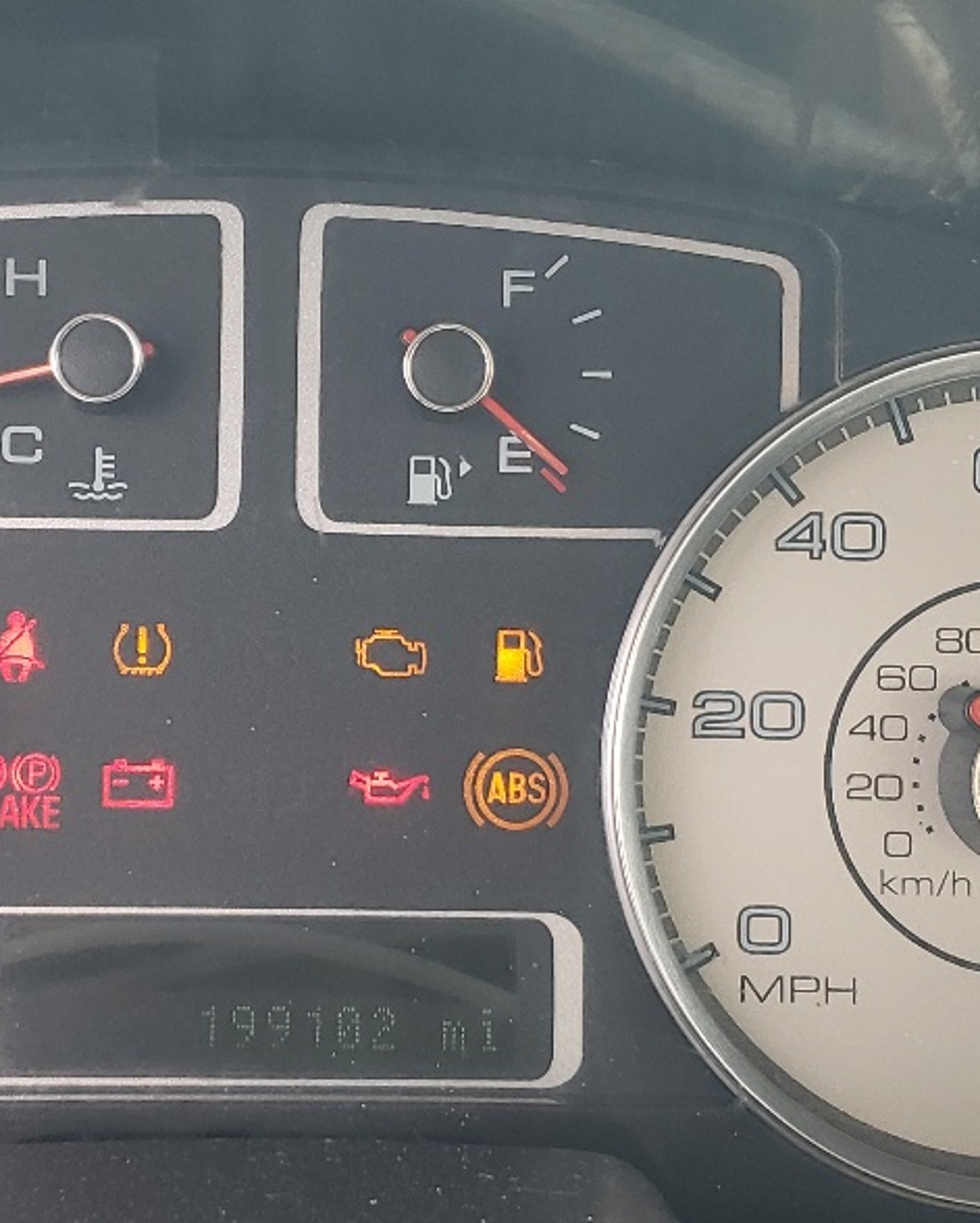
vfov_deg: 27.5
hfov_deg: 22.1
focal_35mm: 69
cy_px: 599
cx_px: 323
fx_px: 2500
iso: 65
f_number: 1.5
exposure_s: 1/100
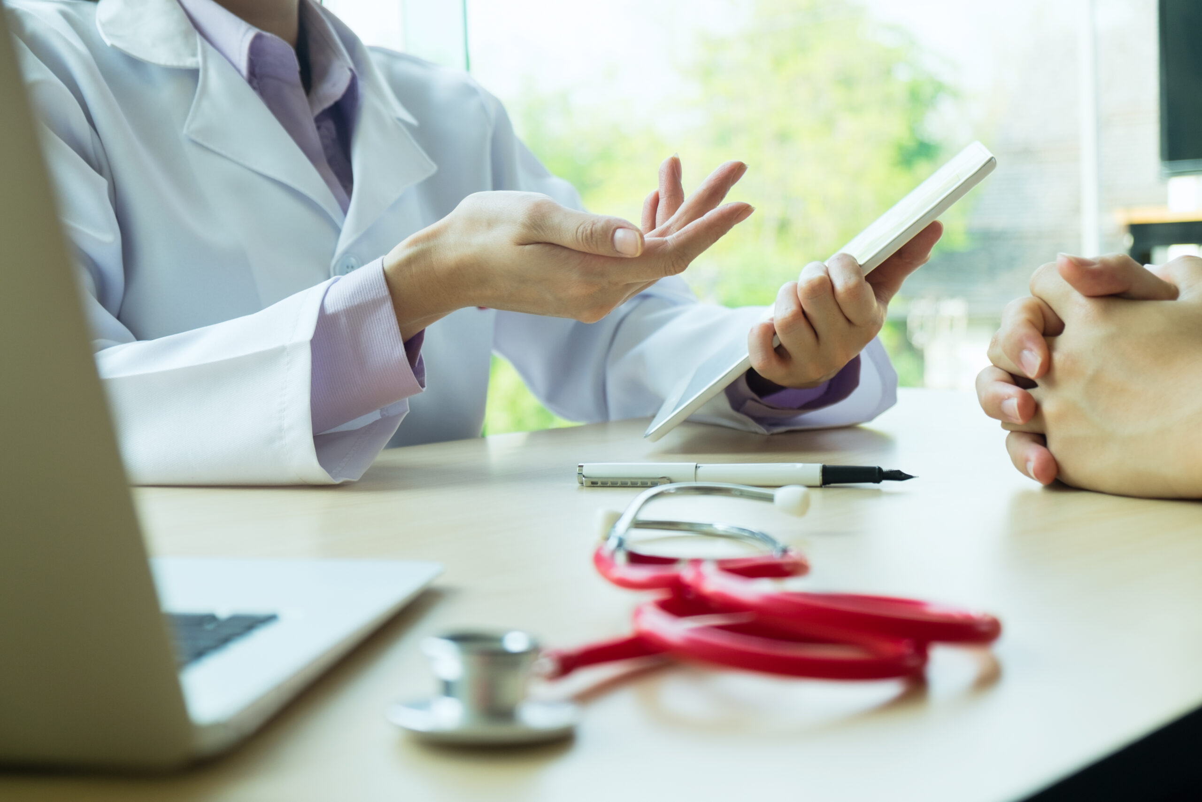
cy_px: 401
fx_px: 1636
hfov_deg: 40.3
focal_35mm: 49
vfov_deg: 27.5
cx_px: 601
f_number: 3.6
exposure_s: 1/125
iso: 200
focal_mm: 32.9
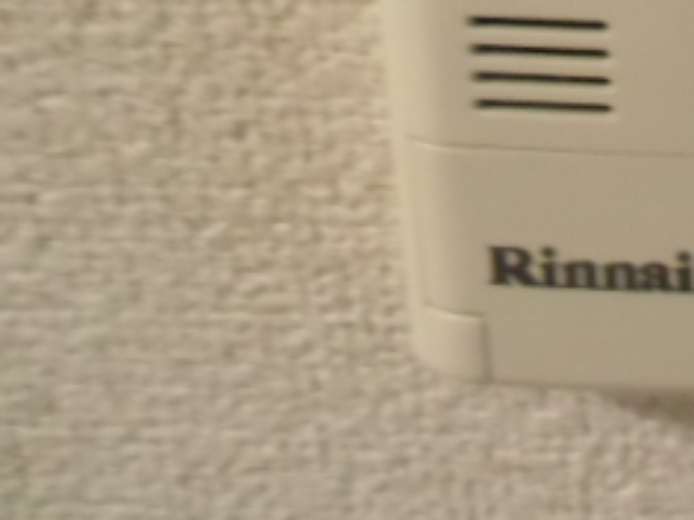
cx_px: 906
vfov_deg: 21.1
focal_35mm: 65
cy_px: -103
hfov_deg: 25.6
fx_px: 1303
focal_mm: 4.24
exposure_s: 1/25
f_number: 3
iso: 800
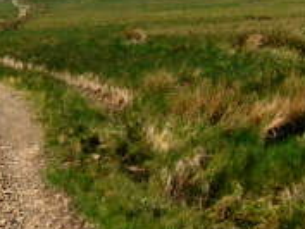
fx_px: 776
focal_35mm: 88
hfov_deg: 22.1
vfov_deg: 16.2
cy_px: -34
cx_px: 81
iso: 80
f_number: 7.1
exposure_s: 1/400
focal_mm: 6
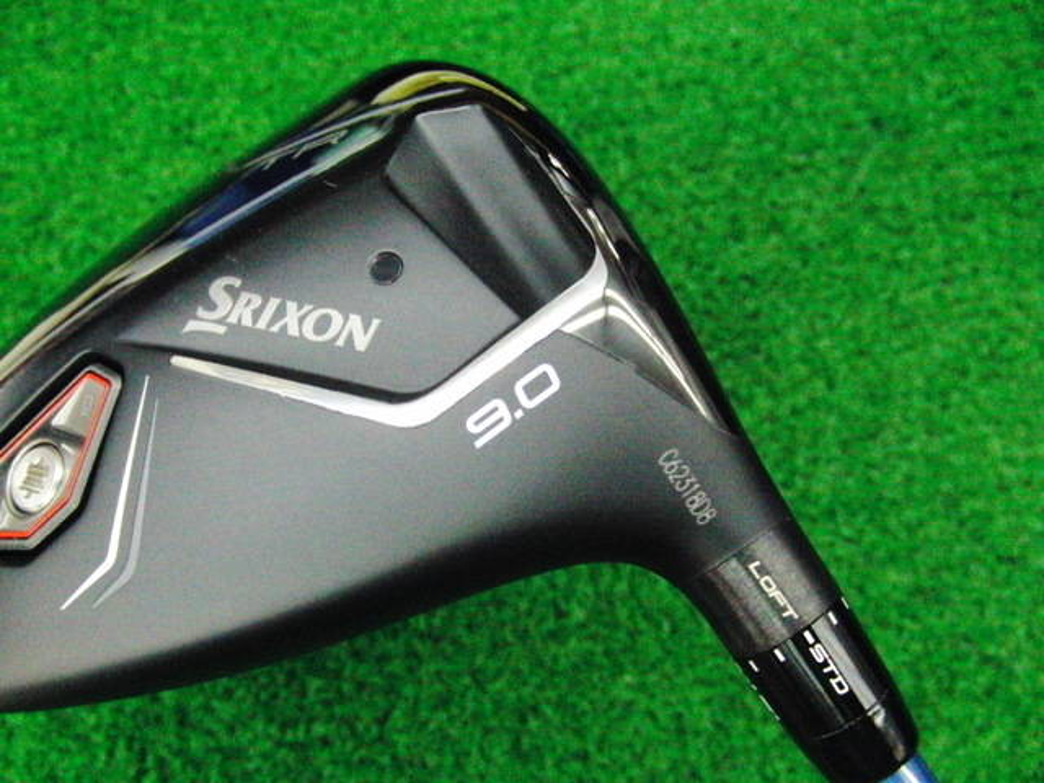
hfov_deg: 50.1
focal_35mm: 37
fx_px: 1116
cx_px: 522
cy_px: 392
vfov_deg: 38.7
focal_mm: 6.42
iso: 3200
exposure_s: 1/200
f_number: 3.6
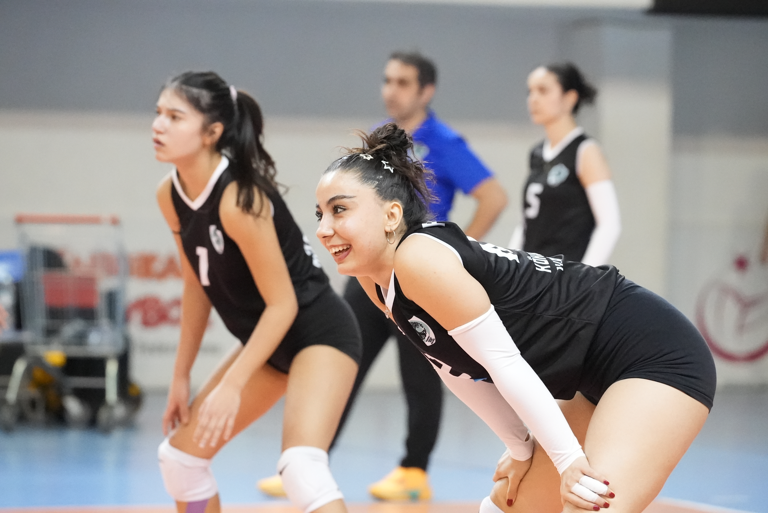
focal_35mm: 200
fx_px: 4269
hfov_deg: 10.3
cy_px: 256
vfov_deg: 6.9
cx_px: 384
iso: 32000
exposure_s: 1/1250
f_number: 5
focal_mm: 200
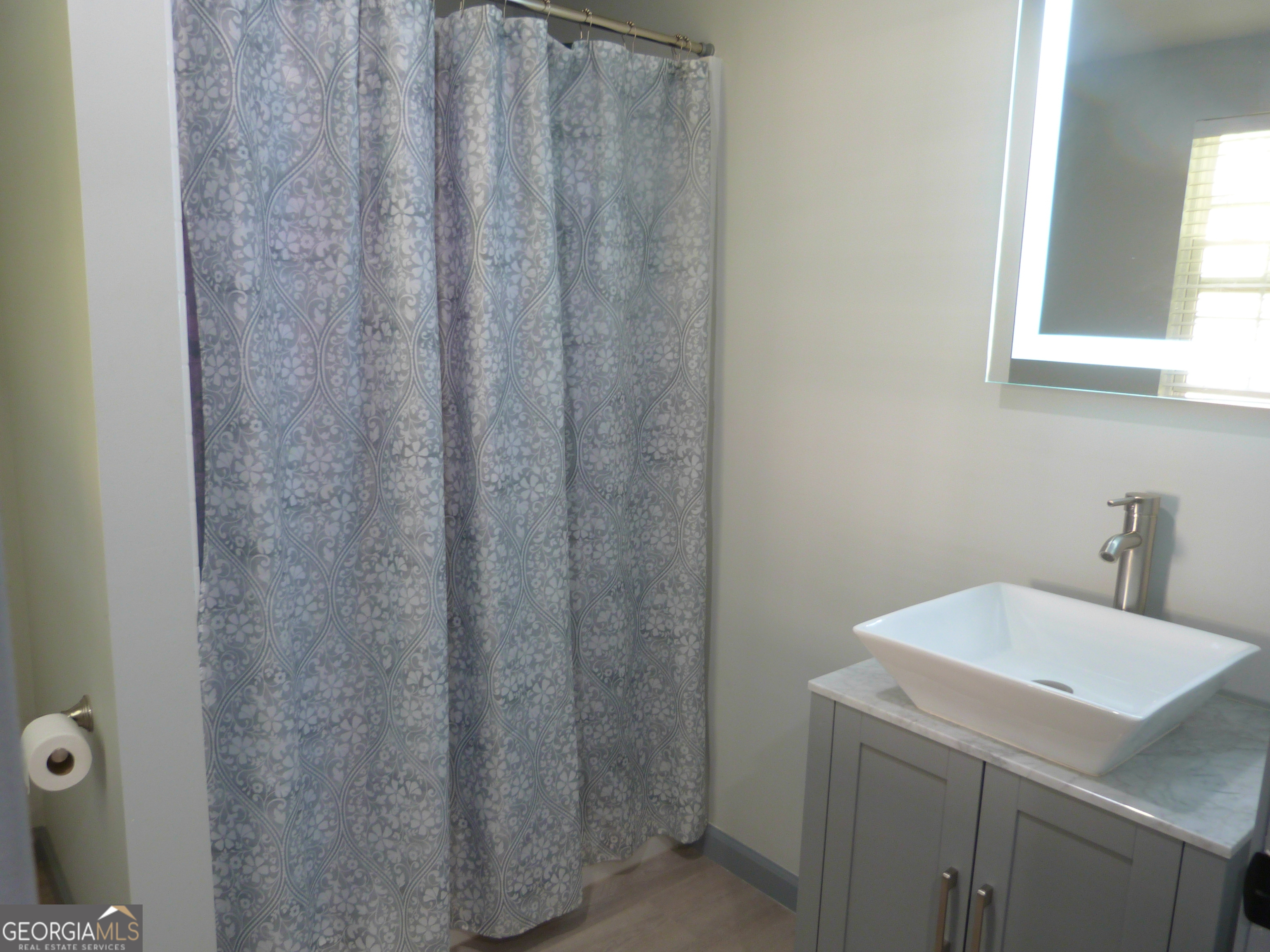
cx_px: 635
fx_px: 917
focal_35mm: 25
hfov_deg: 69.4
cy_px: 476
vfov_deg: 54.9
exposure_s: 1/13
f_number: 2.8
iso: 100
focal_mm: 4.5
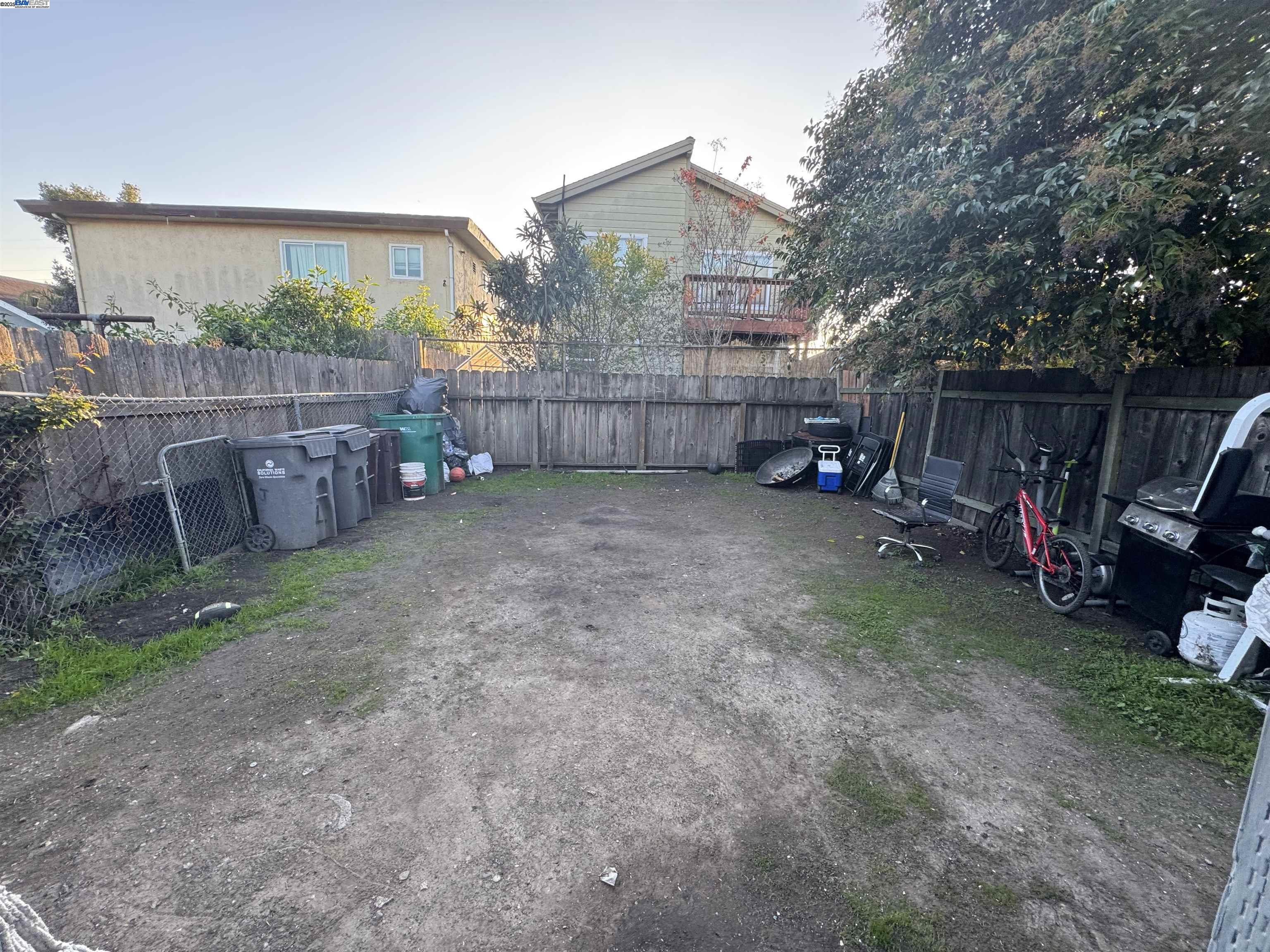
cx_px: 635
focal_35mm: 14
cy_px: 476
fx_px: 514
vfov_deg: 85.7
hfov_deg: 102.1
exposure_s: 1/99
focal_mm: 2.22
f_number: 2.2
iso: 100
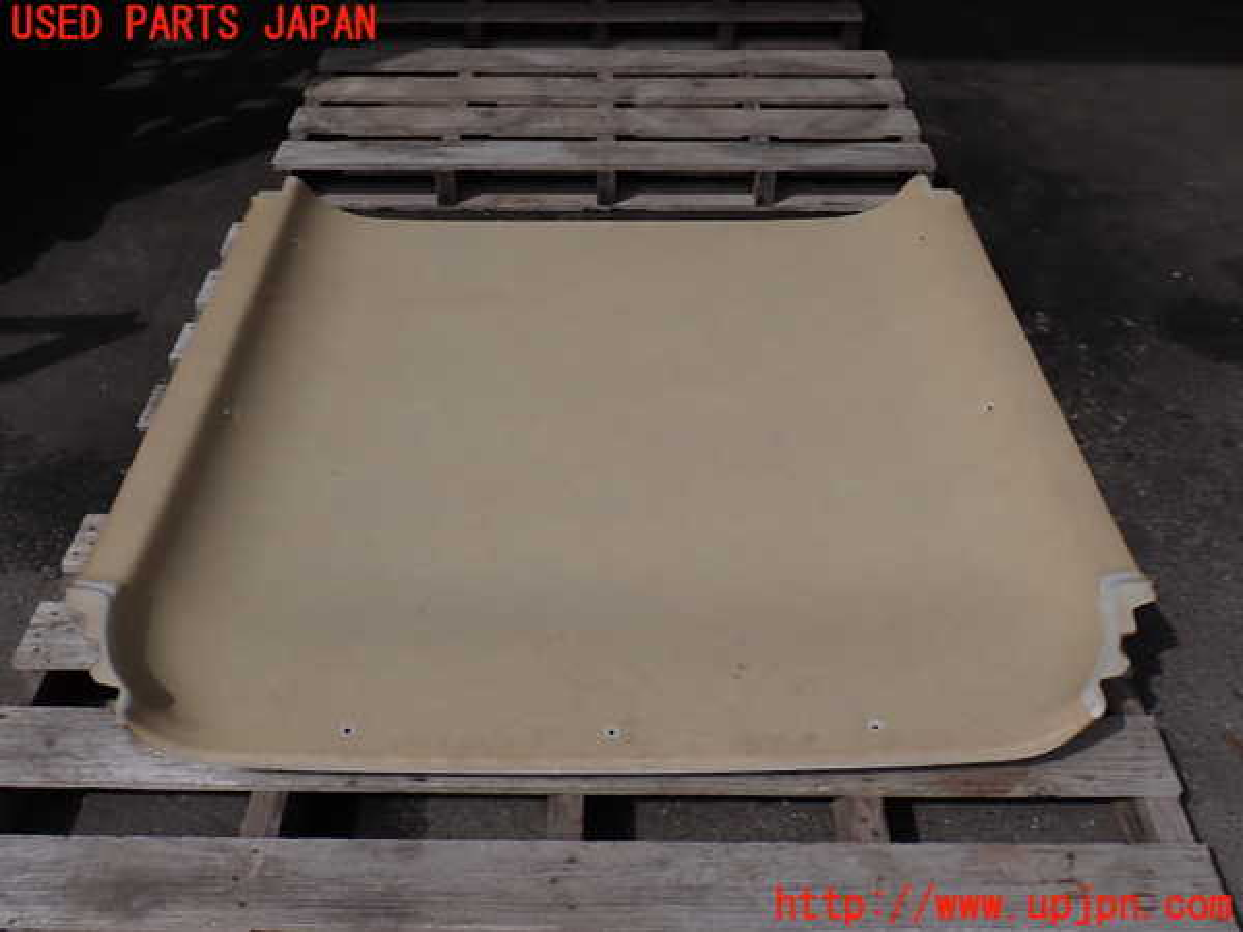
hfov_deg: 56.8
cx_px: 622
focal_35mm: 32
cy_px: 466
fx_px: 1149
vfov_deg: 44.2
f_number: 9
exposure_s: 1/250
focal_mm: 5.79
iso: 100
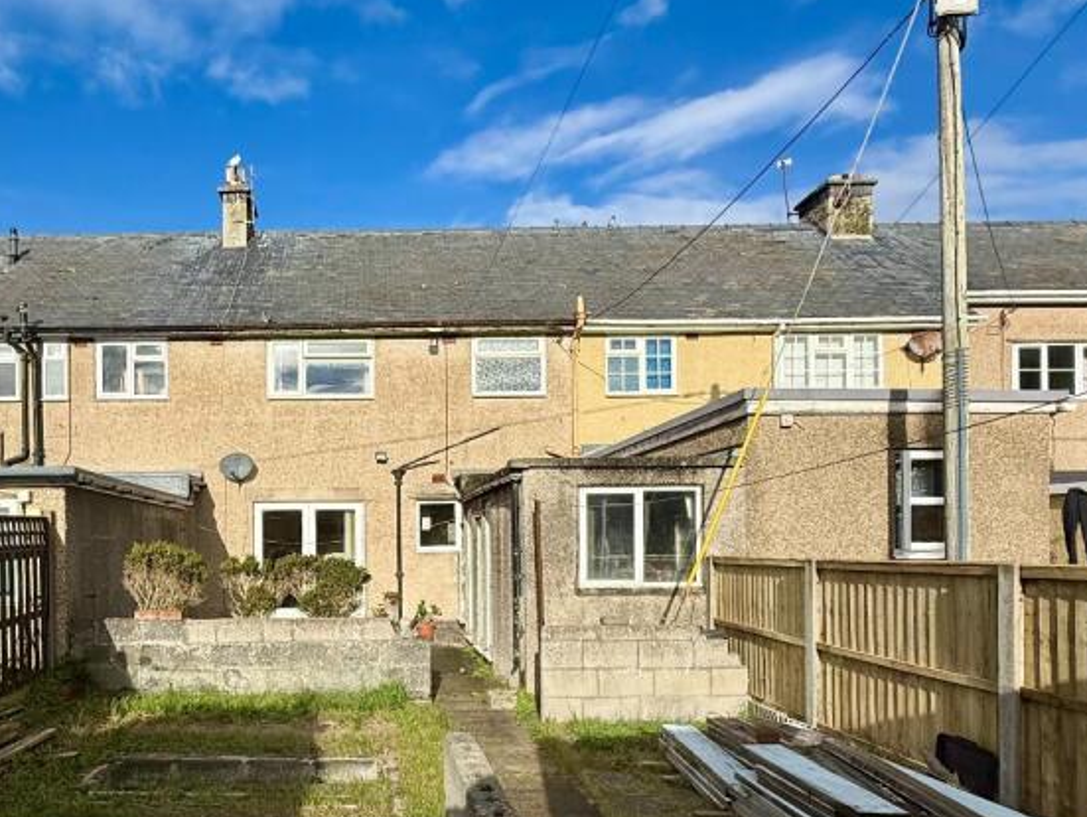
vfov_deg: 52.0
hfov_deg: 65.4
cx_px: 359
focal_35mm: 26
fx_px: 817
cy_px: 553
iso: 50
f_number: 2.2
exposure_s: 1/3125
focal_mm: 2.22
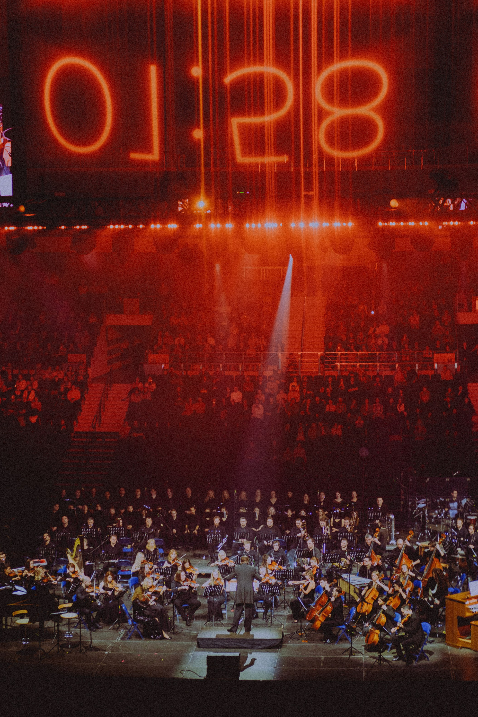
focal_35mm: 69
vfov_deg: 29.2
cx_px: 277
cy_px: 328
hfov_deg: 19.7
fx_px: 1374
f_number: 2
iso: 800
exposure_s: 1/80
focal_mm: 35
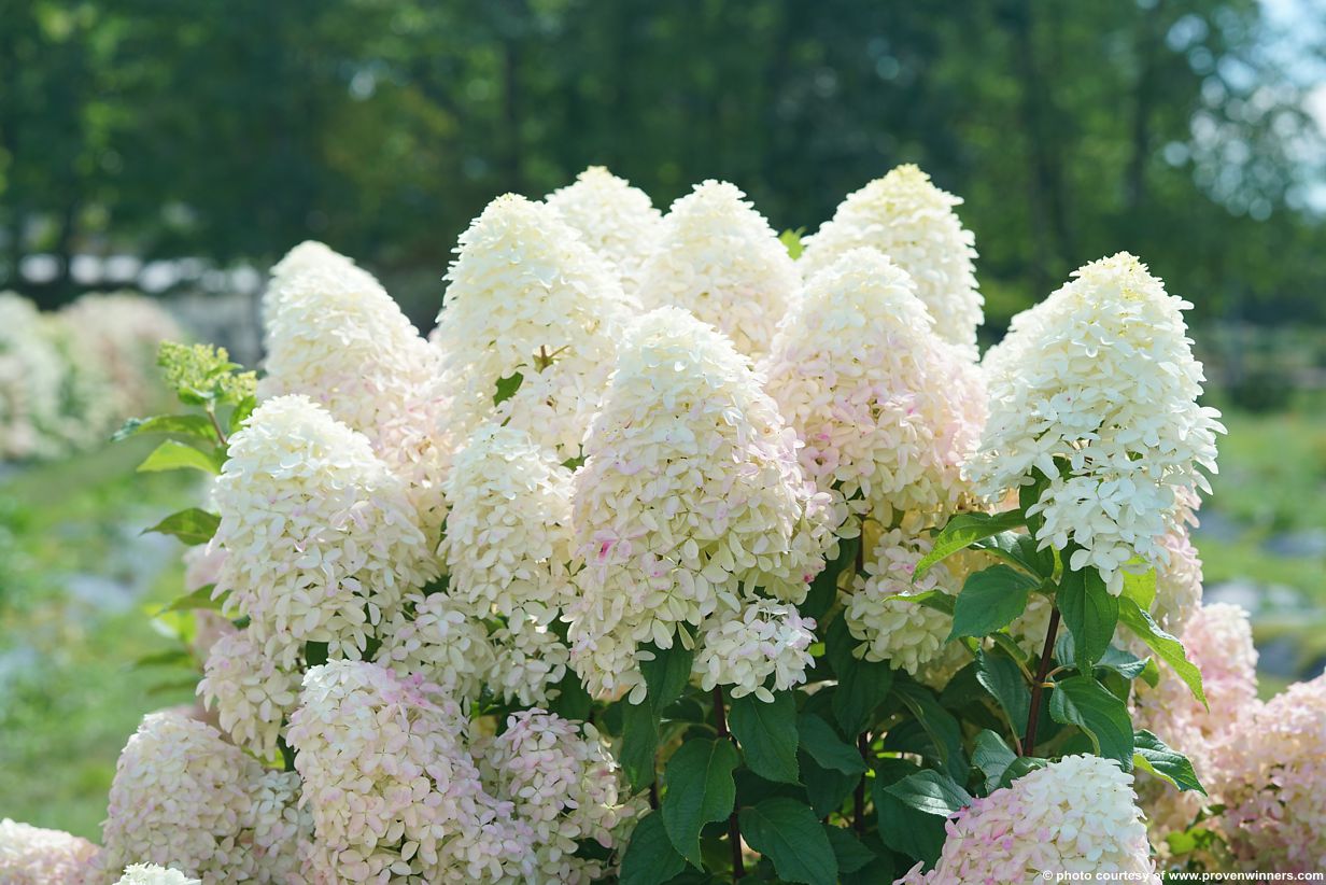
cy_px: 442
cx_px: 663
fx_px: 3131
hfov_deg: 23.9
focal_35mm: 85
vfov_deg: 16.1
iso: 250
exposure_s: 1/160
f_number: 5.6
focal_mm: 85
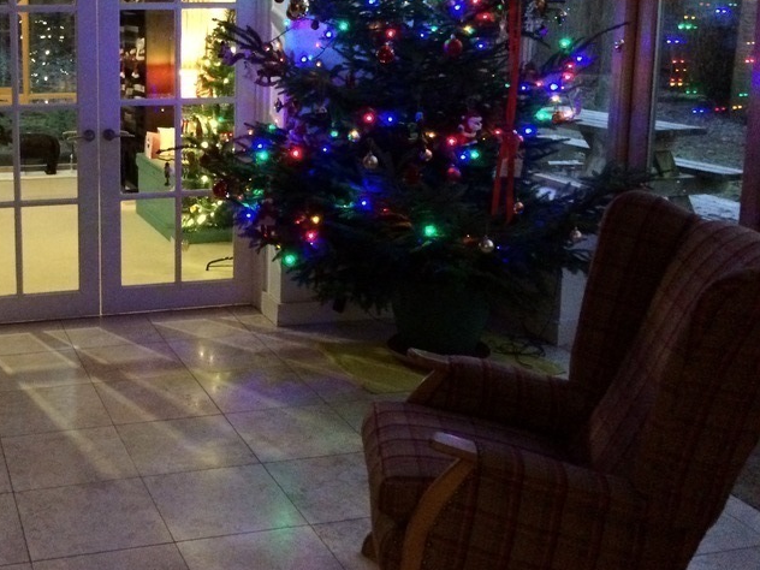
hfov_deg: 38.8
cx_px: 146
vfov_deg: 30.5
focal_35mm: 47
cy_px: 156
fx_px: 1032
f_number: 2.2
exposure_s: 1/17
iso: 500
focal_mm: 4.15
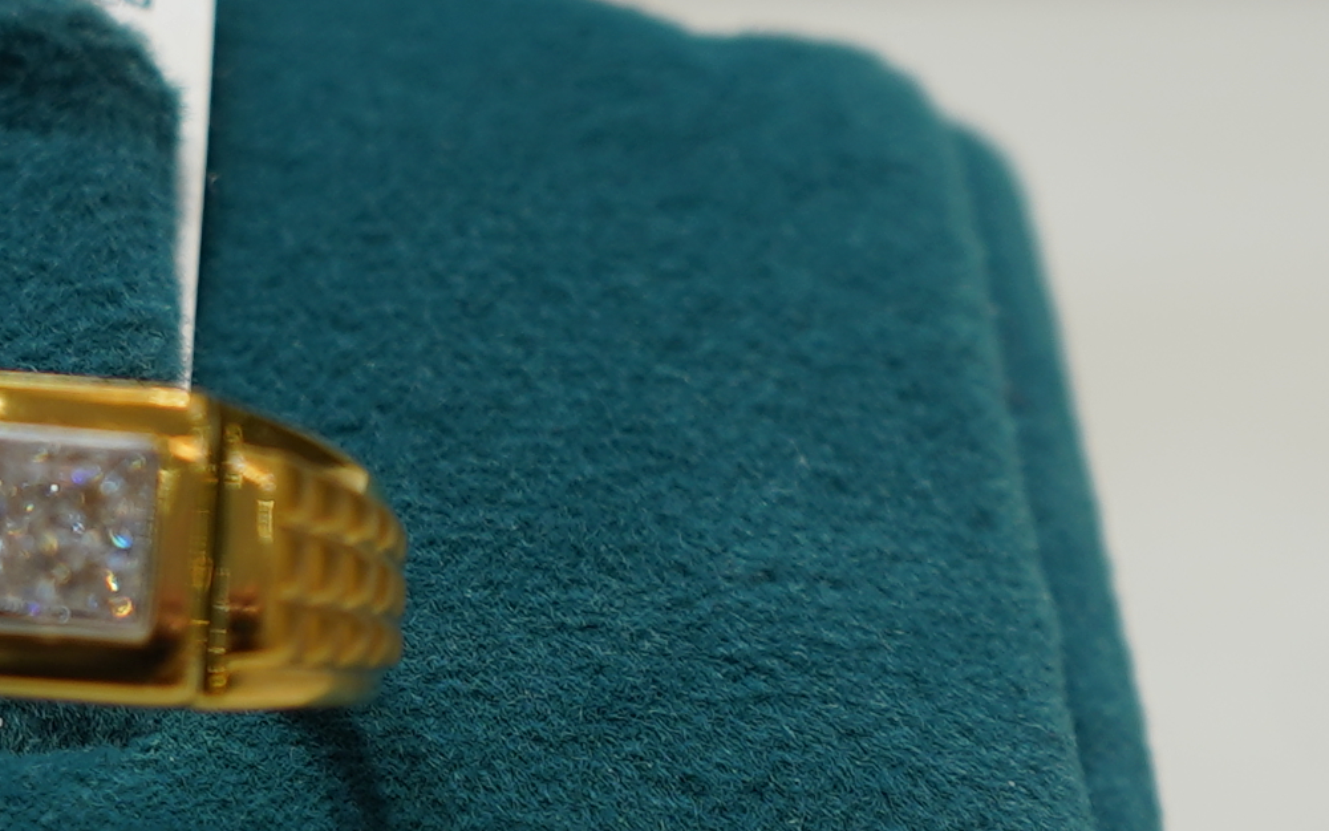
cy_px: 1131
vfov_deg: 7.6
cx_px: -80
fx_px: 6195
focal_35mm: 171
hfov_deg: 12.1
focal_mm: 28
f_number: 4.5
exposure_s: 1/80
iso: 100
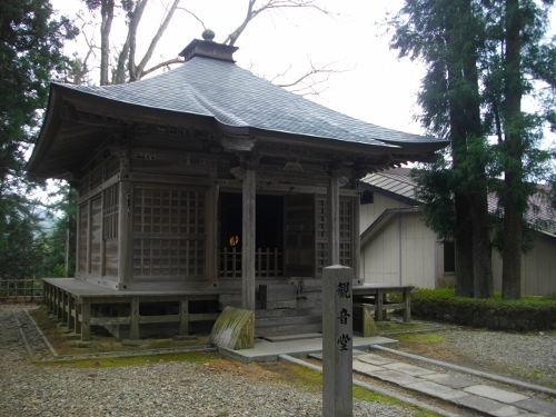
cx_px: 278
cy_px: 208
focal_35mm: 32
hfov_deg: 56.8
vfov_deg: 44.2
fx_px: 514
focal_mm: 5.7
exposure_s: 1/100
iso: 124
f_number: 2.9
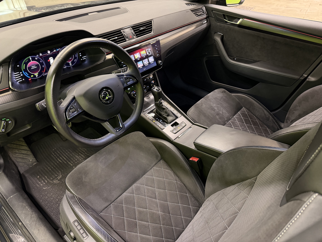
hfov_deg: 71.6
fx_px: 223
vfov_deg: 56.8
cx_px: 161
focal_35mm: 24
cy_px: 121
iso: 500
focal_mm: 6.76
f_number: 1.78
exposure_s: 1/50
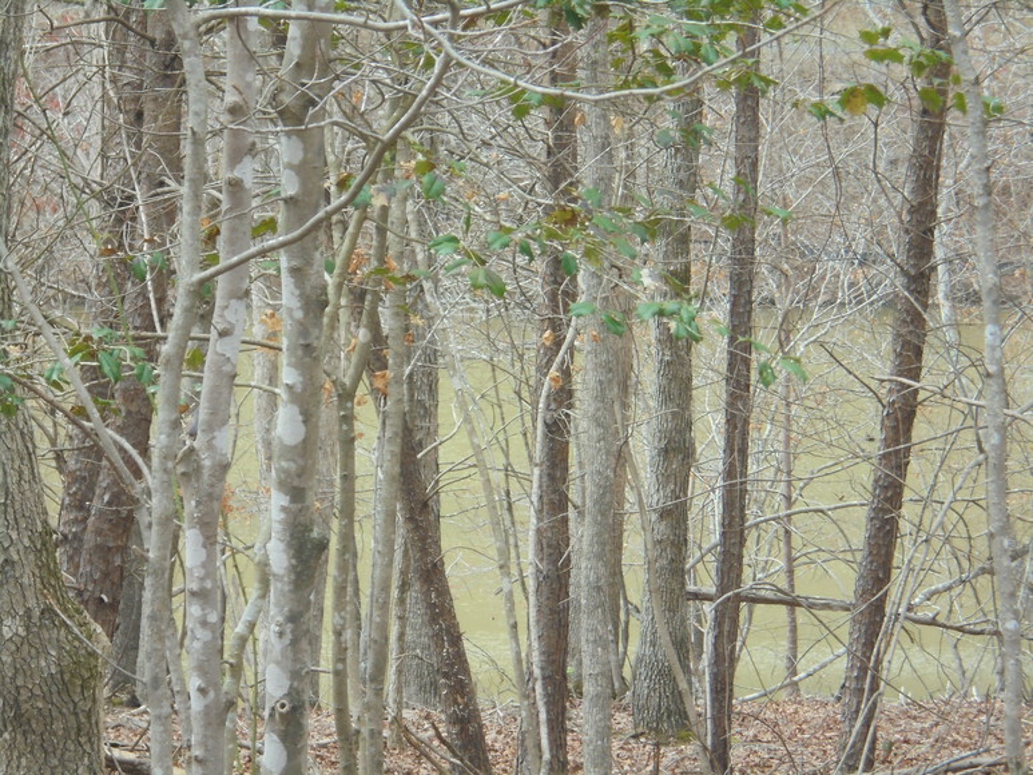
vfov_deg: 9.5
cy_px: 388
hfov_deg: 12.7
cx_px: 516
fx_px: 4656
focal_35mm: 156
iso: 200
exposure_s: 1/125
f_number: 6.5
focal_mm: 27.6
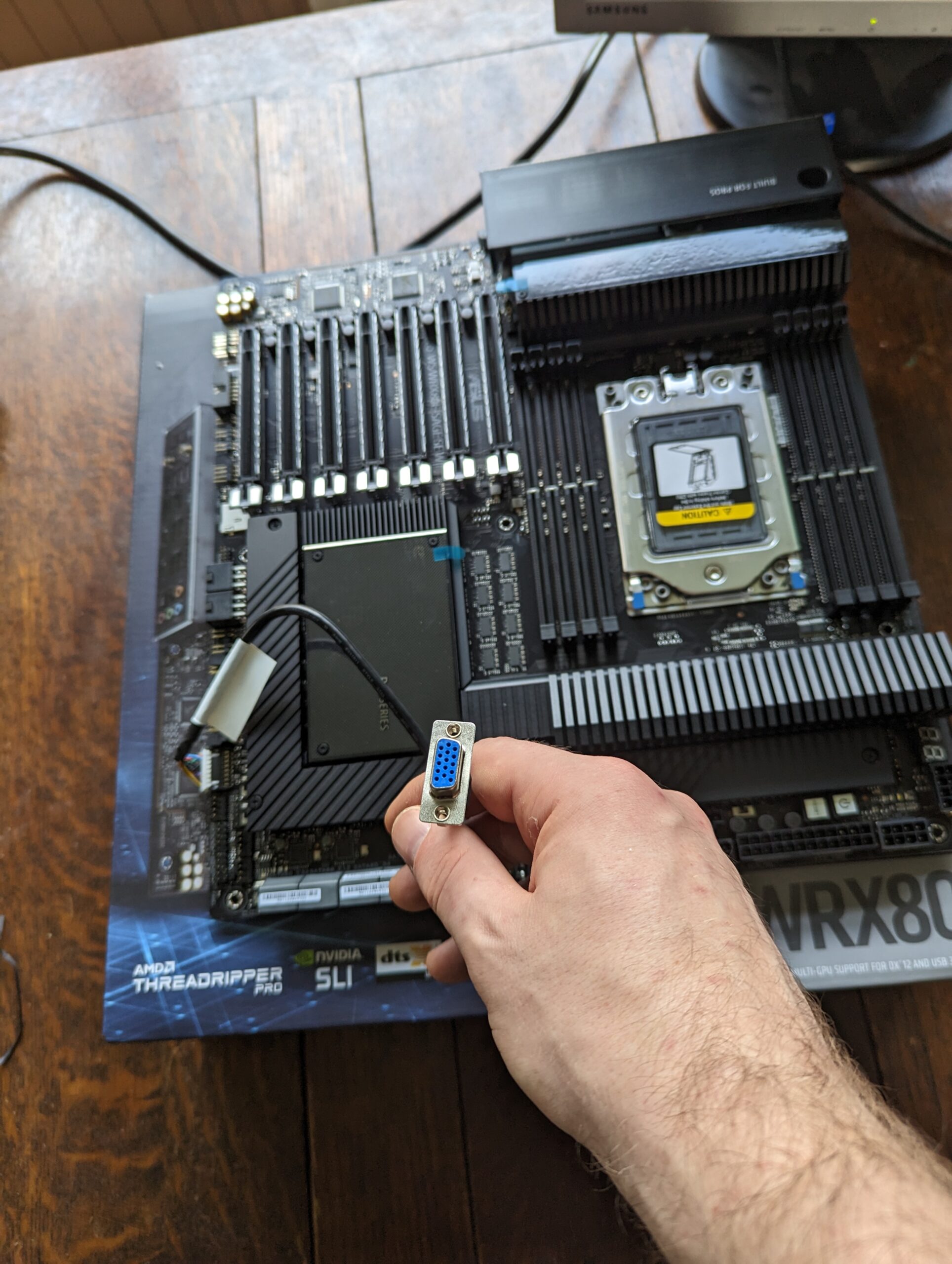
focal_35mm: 24
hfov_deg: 56.9
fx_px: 878
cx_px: 476
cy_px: 632
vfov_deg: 71.5
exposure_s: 1/37.4
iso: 89
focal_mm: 6.81
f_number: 1.85
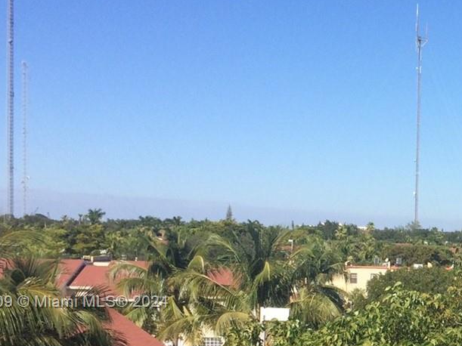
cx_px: 532
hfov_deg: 23.7
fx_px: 1014
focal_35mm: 76
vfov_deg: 19.1
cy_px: 303
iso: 32
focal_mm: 4.15
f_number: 2.2
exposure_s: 1/2160
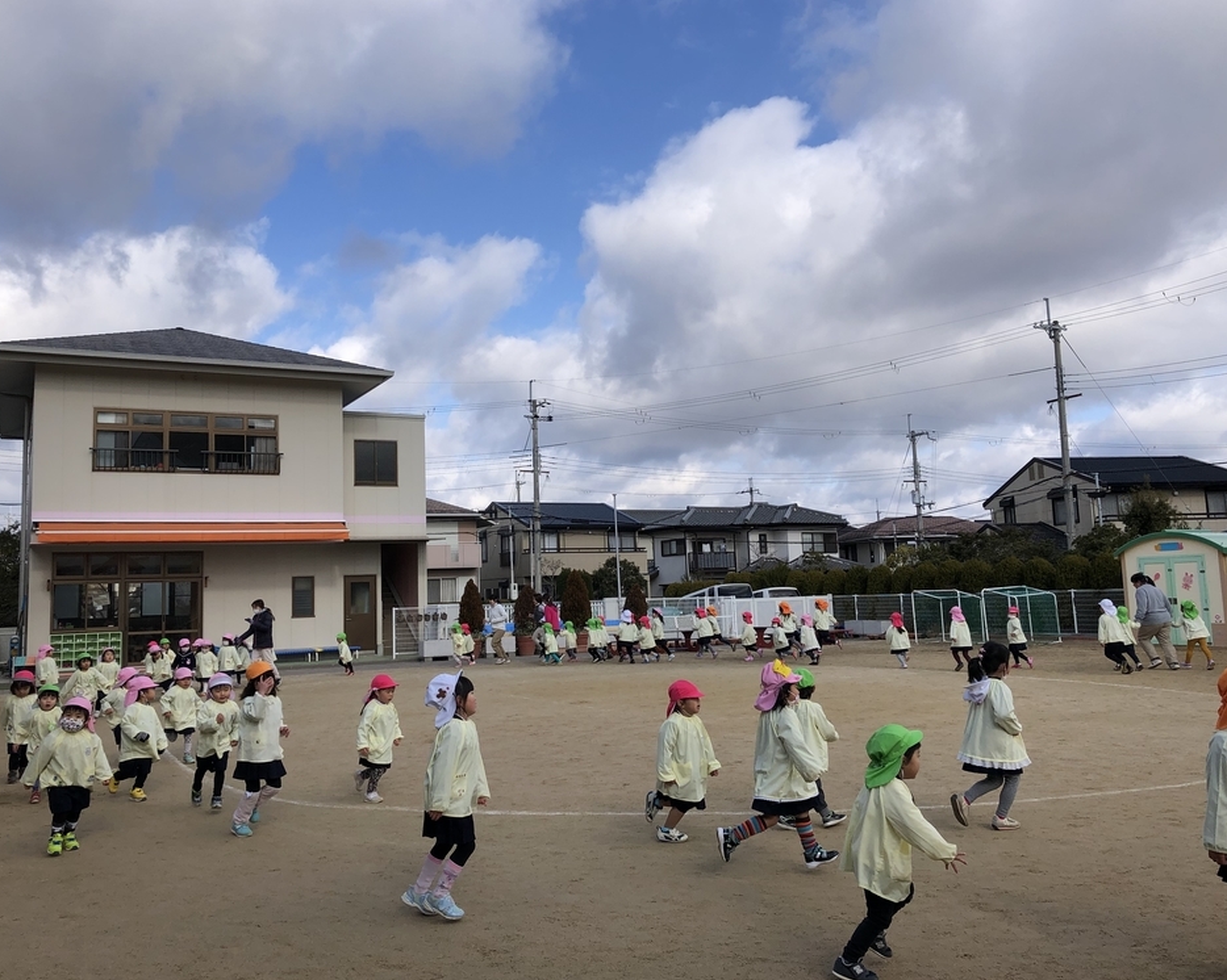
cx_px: 577
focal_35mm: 30
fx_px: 1089
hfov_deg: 58.7
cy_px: 478
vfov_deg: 48.5
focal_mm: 3.99
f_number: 1.8
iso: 20
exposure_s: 1/1656
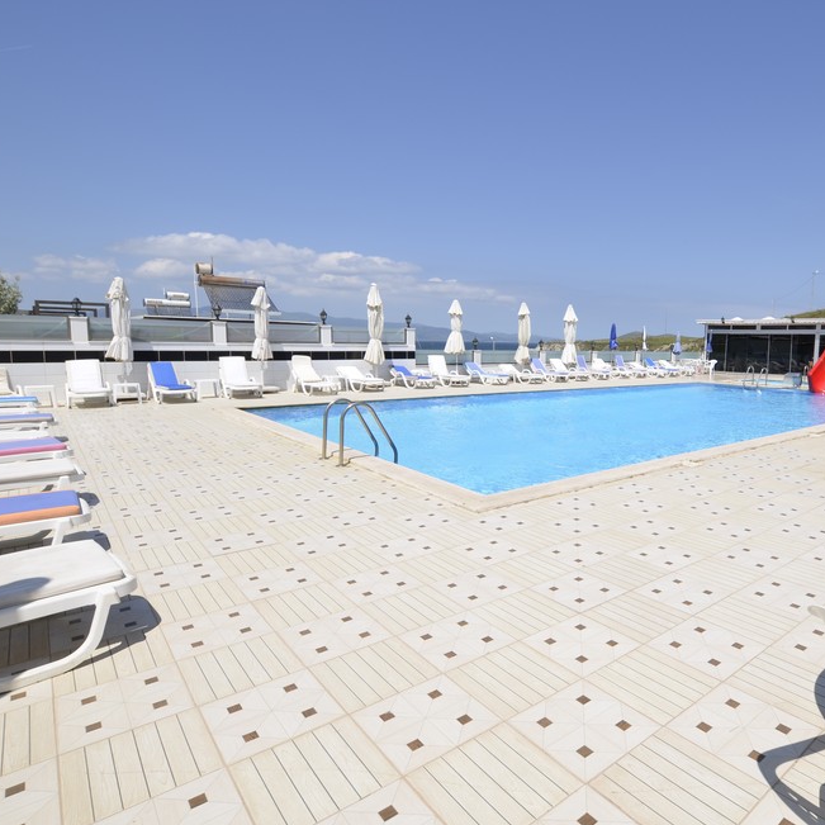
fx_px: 539
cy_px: 403
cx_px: 528
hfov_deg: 73.2
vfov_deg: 74.8
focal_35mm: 20
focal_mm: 10
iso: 100
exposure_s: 1/350
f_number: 9.5
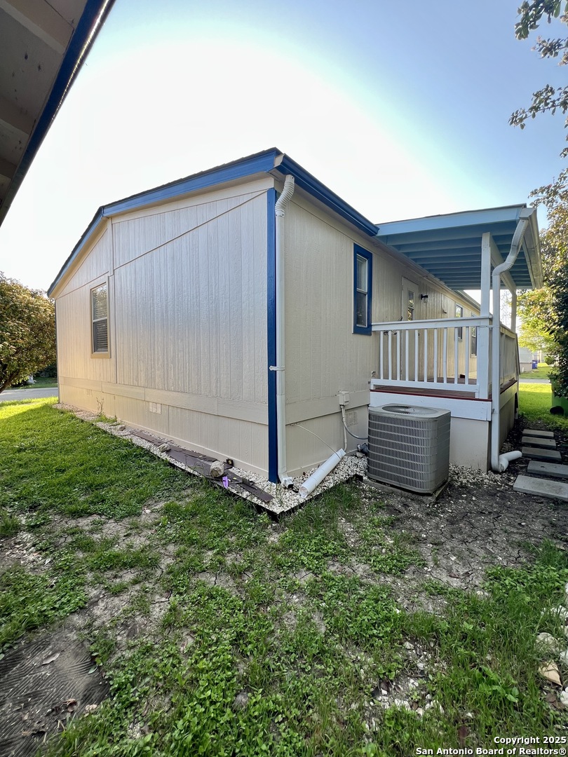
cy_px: 378
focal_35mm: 13
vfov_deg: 106.2
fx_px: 284
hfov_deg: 89.9
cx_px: 284
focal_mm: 1.57
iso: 32
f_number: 1.8
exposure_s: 1/136
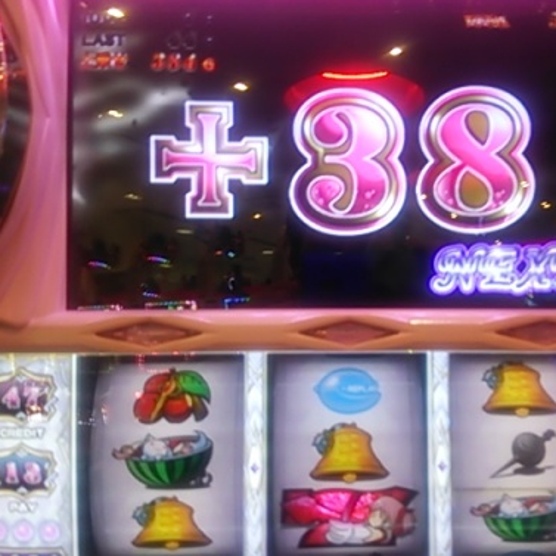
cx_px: 345
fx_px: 654
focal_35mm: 36
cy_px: 282
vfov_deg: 46.0
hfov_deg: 45.7
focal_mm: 4.06
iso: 80
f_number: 1.94
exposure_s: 1/44
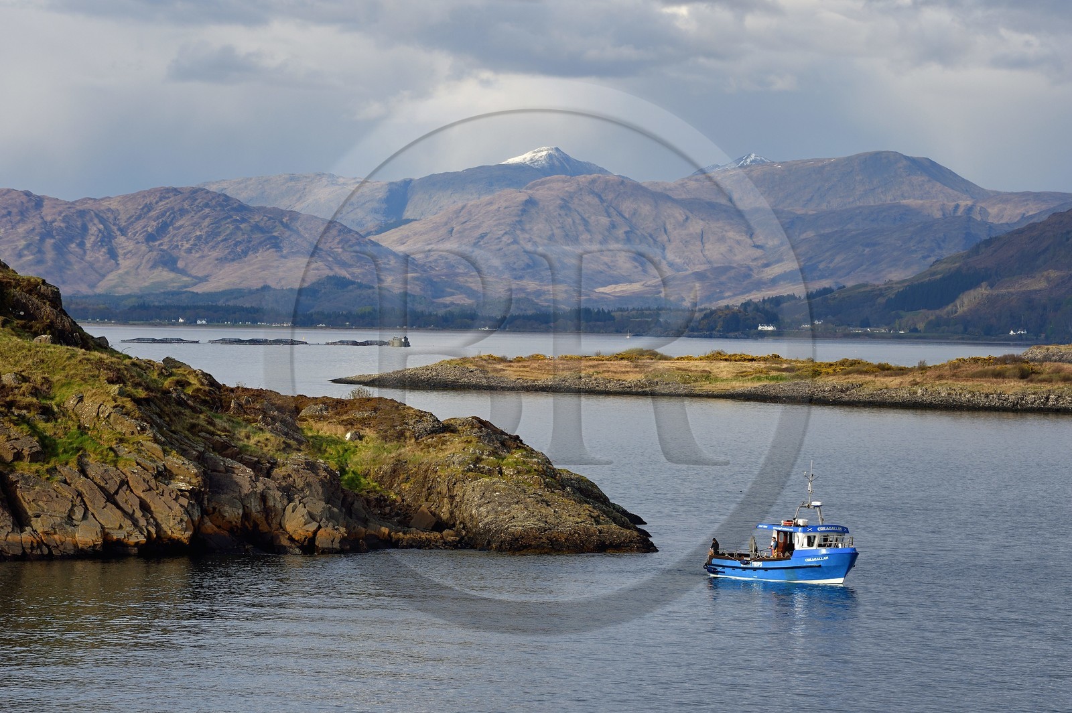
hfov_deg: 10.3
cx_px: 536
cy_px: 356
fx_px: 5951
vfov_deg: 6.9
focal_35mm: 200
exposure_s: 1/320
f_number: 10
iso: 200
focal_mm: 200
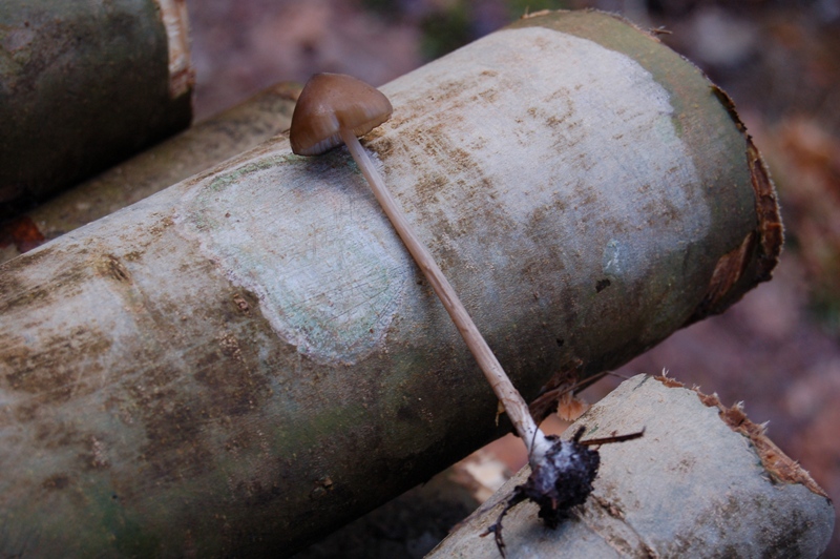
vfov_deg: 16.5
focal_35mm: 82
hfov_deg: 24.6
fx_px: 1923
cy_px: 280
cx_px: 420
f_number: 5.6
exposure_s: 1/60
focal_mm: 55
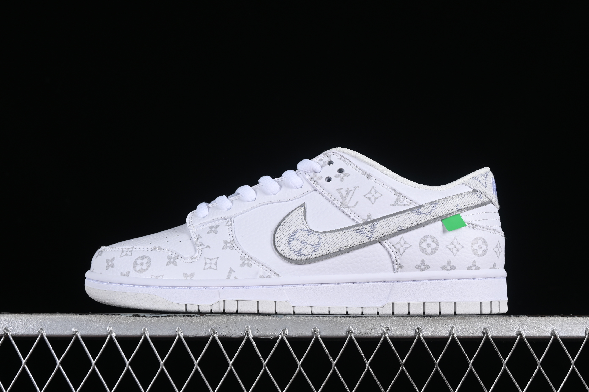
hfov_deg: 27.0
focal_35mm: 75
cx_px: 294
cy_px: 196
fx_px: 1227
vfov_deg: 18.2
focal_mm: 50
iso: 160
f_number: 8
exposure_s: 1/100
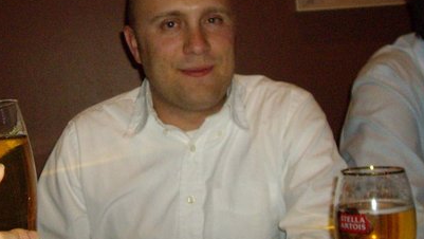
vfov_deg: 18.1
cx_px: 112
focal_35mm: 66
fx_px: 742
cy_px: 52
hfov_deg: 31.4
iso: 400
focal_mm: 6.2
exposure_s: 1/40
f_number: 2.7
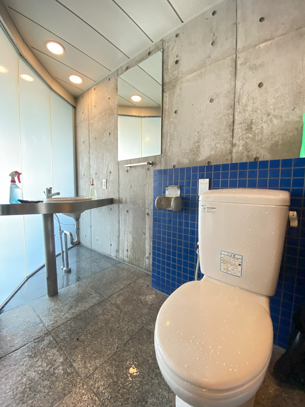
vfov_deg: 106.2
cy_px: 204
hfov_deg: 89.9
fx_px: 153
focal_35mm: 13
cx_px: 152
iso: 320
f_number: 2.4
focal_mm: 1.54
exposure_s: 1/50
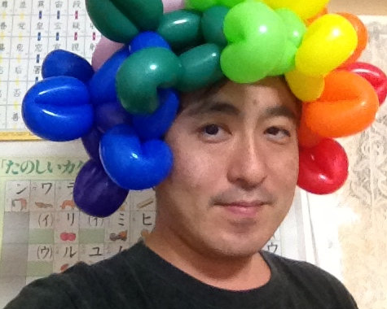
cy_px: 104
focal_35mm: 46
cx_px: 195
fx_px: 527
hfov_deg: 40.3
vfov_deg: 32.5
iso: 640
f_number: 2.4
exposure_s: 1/30
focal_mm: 1.85
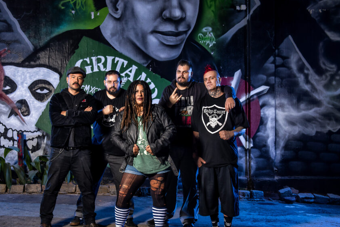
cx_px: 139
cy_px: 116
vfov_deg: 26.5
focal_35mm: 51
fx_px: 482
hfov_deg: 38.7
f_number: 7.1
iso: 500
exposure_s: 1/200
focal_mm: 42
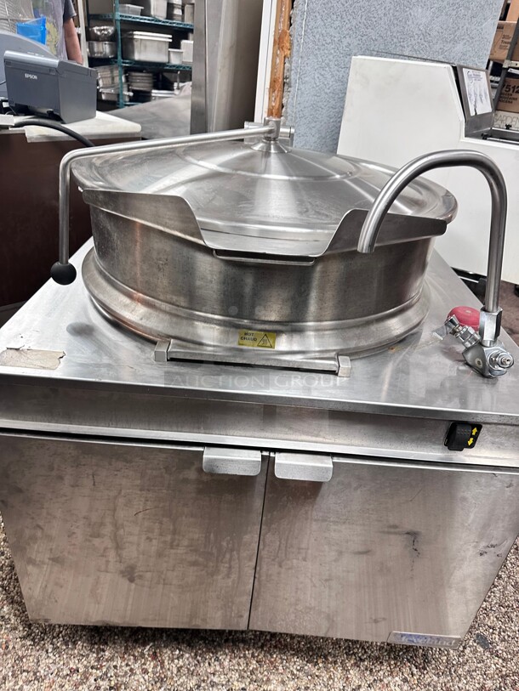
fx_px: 480
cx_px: 260
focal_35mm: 24
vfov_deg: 71.6
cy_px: 346
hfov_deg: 56.8
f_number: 1.78
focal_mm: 6.86
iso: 250
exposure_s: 1/60
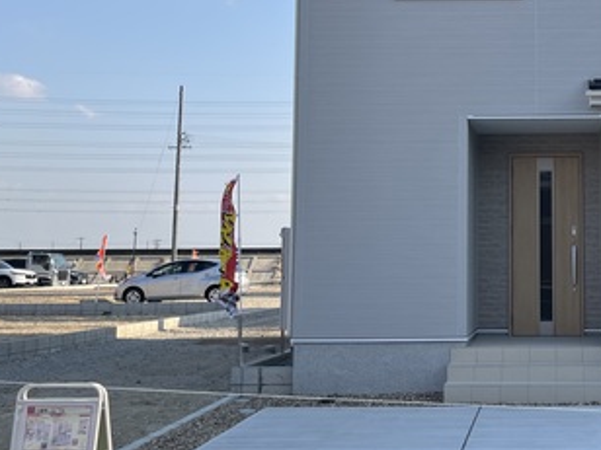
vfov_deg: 26.9
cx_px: 533
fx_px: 938
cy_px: 152
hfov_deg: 33.8
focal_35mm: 54
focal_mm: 5.1
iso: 50
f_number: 1.6
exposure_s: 1/2222
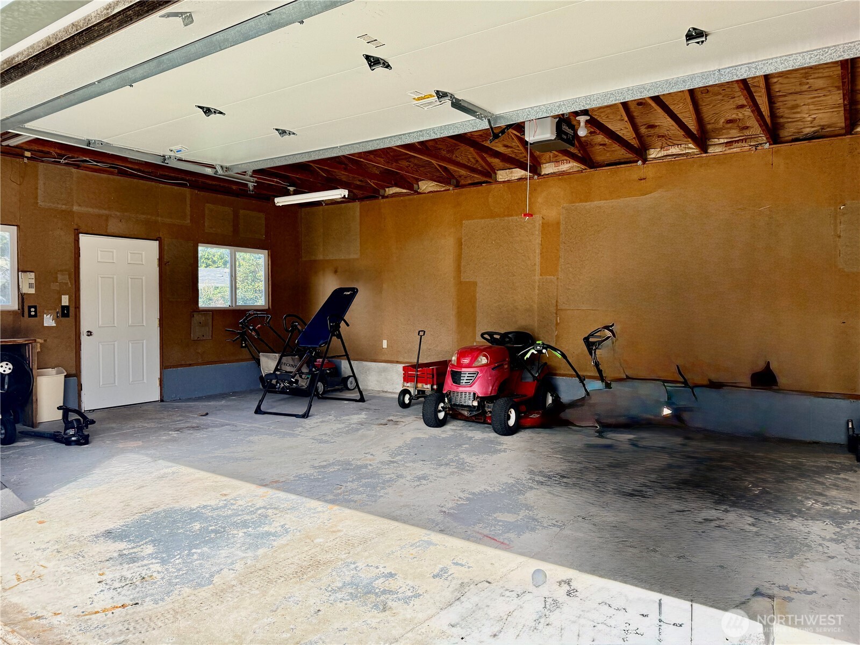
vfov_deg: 56.8
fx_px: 596
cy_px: 322
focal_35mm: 24
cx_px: 430
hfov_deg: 71.6
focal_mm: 6.76
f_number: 1.78
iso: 100
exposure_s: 1/1122
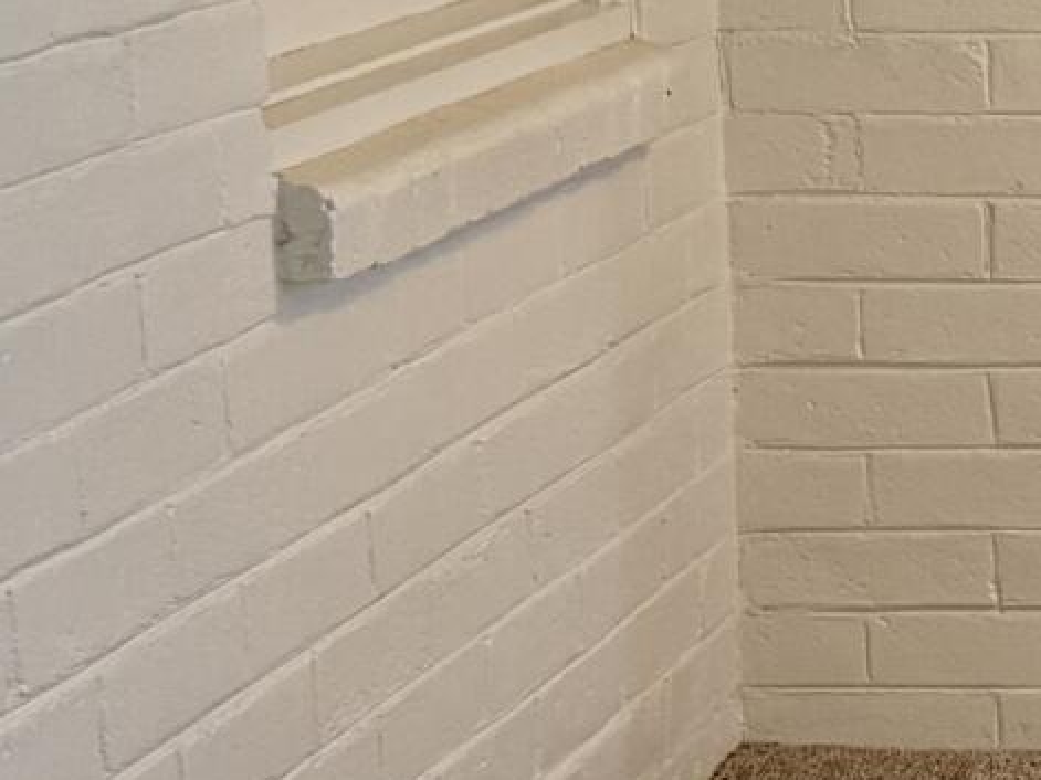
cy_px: 325
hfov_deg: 12.0
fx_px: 4600
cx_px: 1777
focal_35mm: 153
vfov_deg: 9.7
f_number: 1.78
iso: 200
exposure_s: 1/236
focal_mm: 6.76
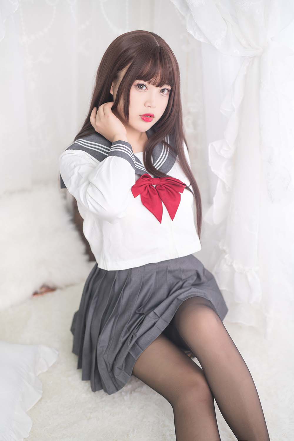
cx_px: 147
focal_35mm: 50
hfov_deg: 27.0
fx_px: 612
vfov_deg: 39.6
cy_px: 220
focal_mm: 50
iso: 125
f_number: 1.8
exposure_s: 1/60
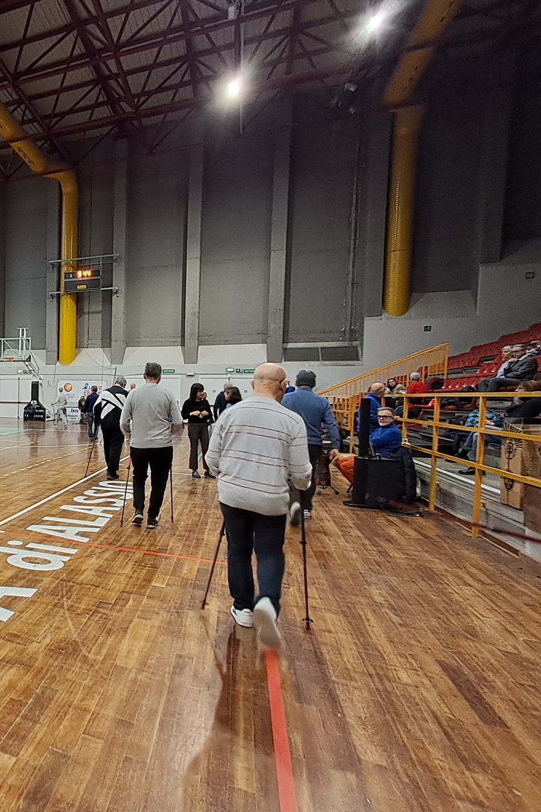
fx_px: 519
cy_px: 407
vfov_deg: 76.1
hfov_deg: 46.1
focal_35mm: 23
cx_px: -2
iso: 125
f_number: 2.2
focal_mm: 1.64
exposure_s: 1/50
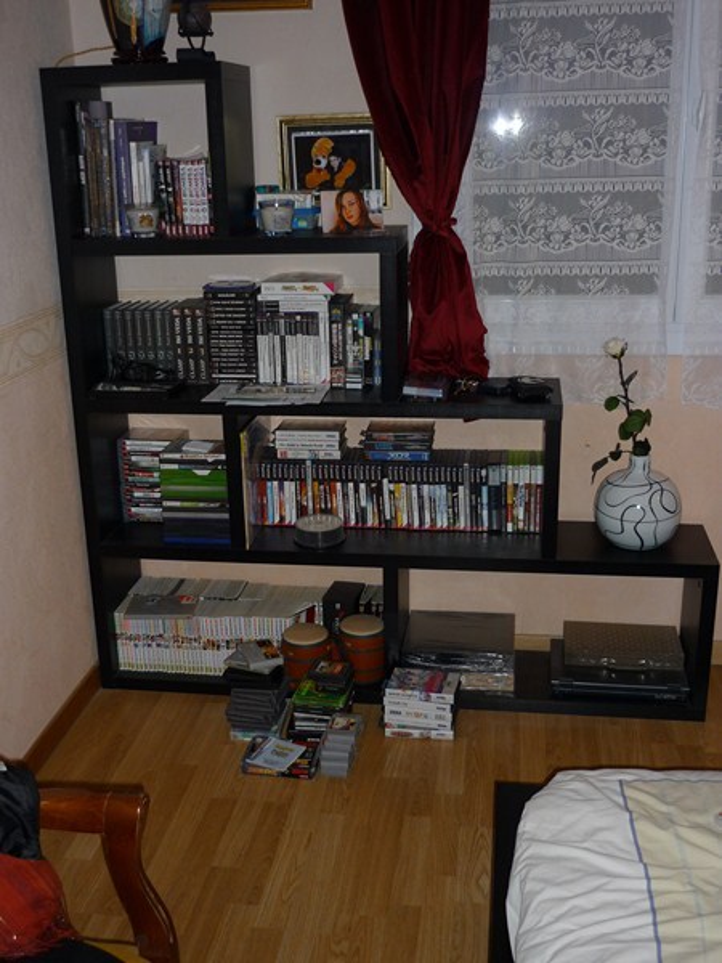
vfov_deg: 51.4
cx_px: 361
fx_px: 1001
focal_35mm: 36
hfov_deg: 39.7
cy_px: 482
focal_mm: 6
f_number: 2.9
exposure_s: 1/30
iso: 100
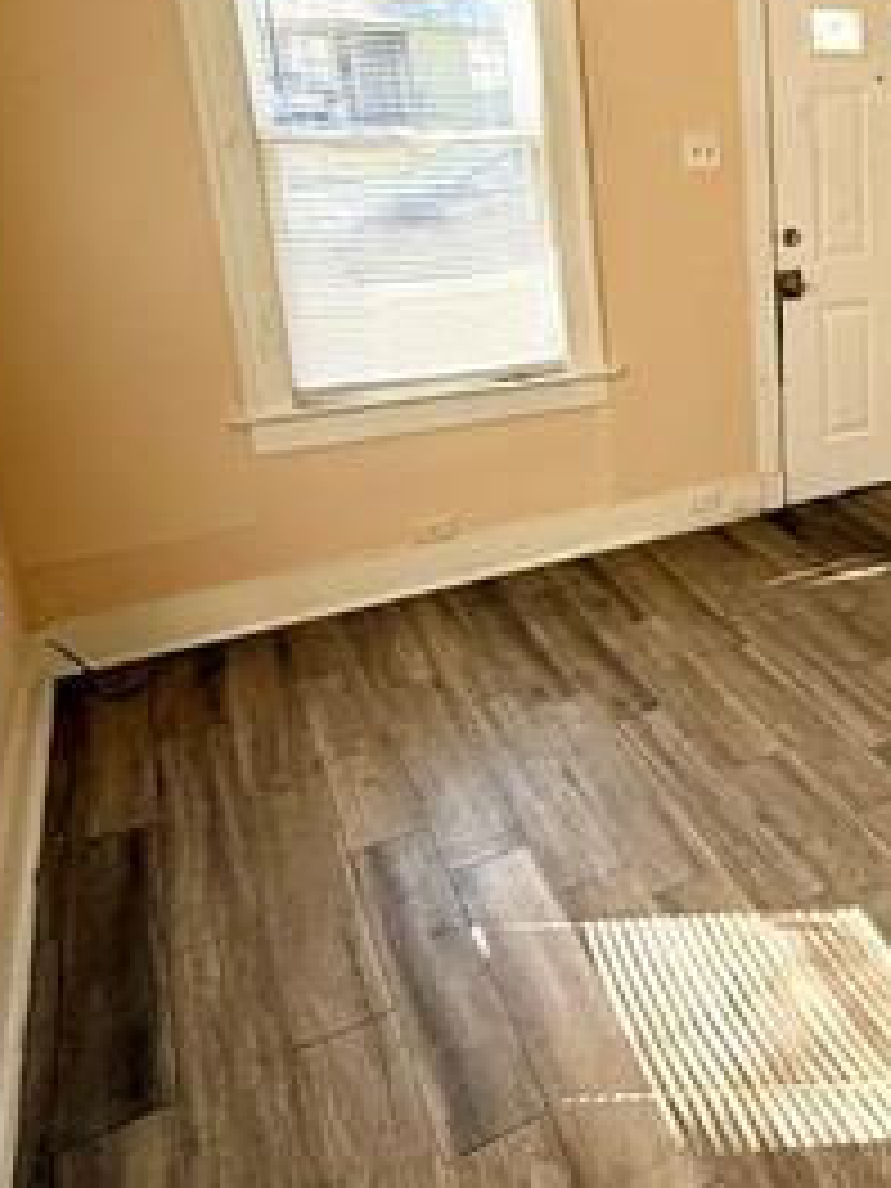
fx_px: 1167
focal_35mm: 34
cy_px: 364
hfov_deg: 33.5
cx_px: 1084
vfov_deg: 52.6
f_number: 2.2
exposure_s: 1/257
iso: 64
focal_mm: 2.22
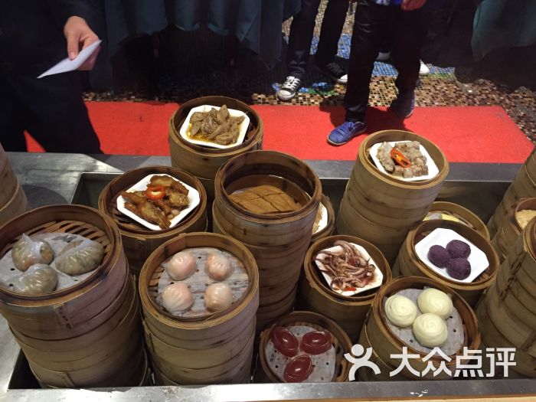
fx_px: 449
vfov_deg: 48.2
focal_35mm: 29
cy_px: 201
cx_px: 268
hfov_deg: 61.7
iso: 320
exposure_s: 1/33
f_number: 2.2
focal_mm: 4.15
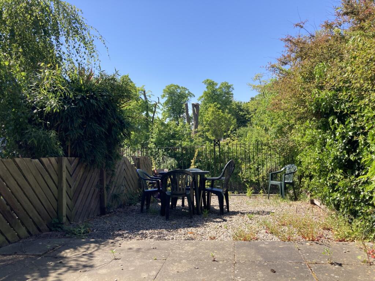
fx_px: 303
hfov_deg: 63.4
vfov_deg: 49.7
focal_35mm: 28
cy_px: 140
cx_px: 188
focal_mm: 3.99
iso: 20
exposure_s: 1/694
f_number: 1.8
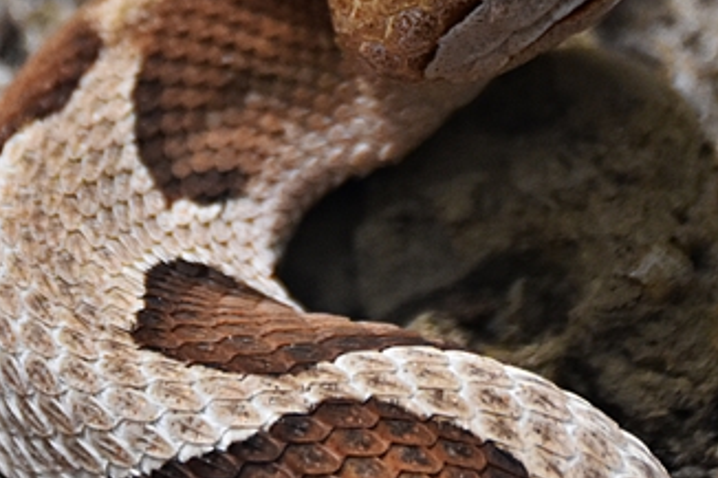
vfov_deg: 4.4
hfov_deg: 6.6
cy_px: -180
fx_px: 6199
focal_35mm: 311
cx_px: 337
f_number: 5
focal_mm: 66
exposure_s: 1/125
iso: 1600
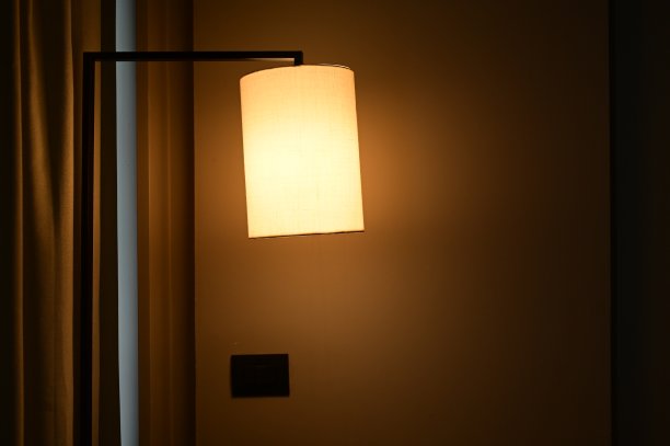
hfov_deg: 44.5
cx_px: 335
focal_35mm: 44
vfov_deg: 30.5
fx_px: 818
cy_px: 223
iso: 800
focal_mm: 44
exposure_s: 1/100
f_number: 5.6
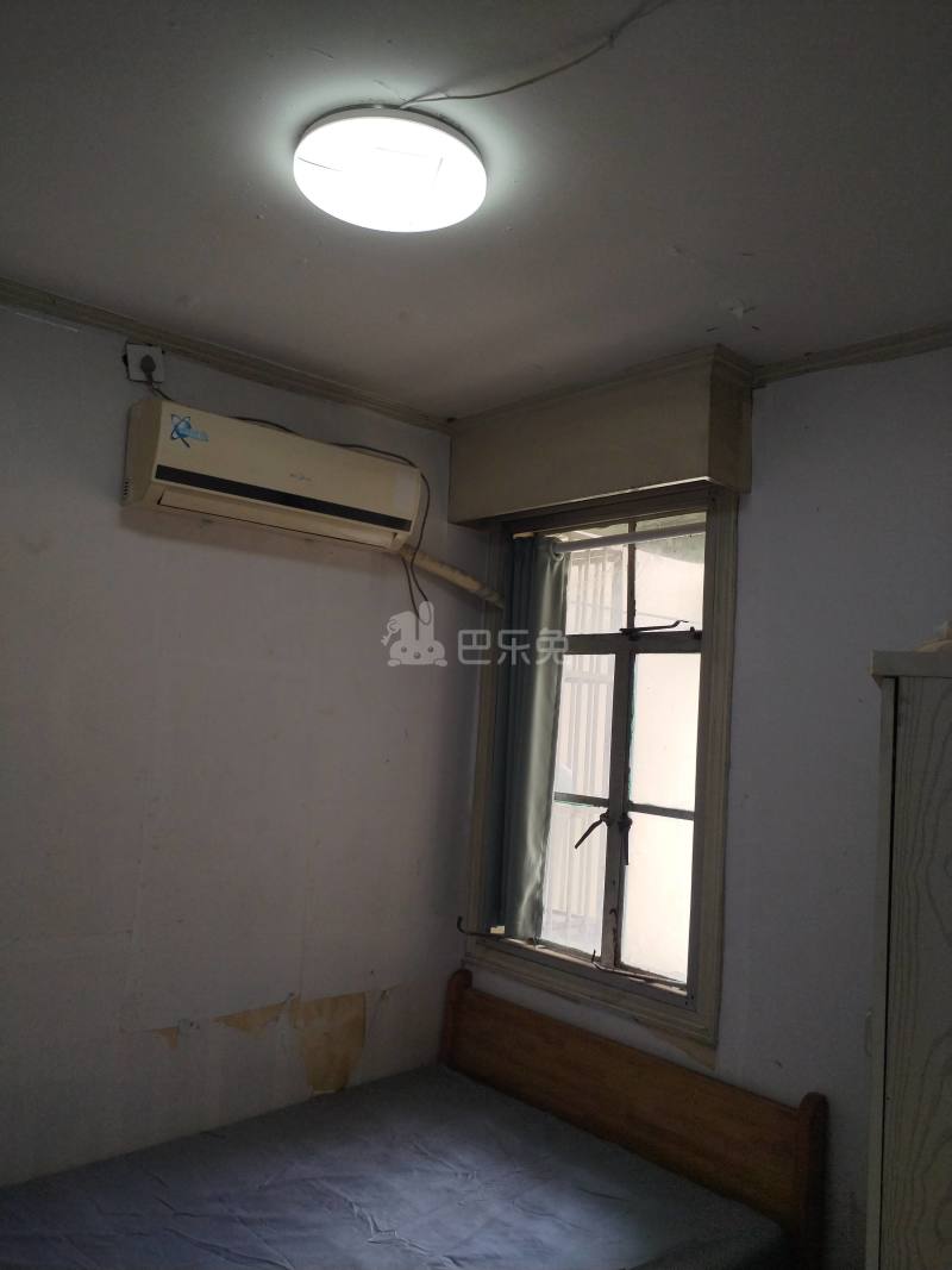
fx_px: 954
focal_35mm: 26
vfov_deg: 67.3
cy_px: 635
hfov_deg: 53.1
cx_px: 476
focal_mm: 4.75
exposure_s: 1/100
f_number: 1.8
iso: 120
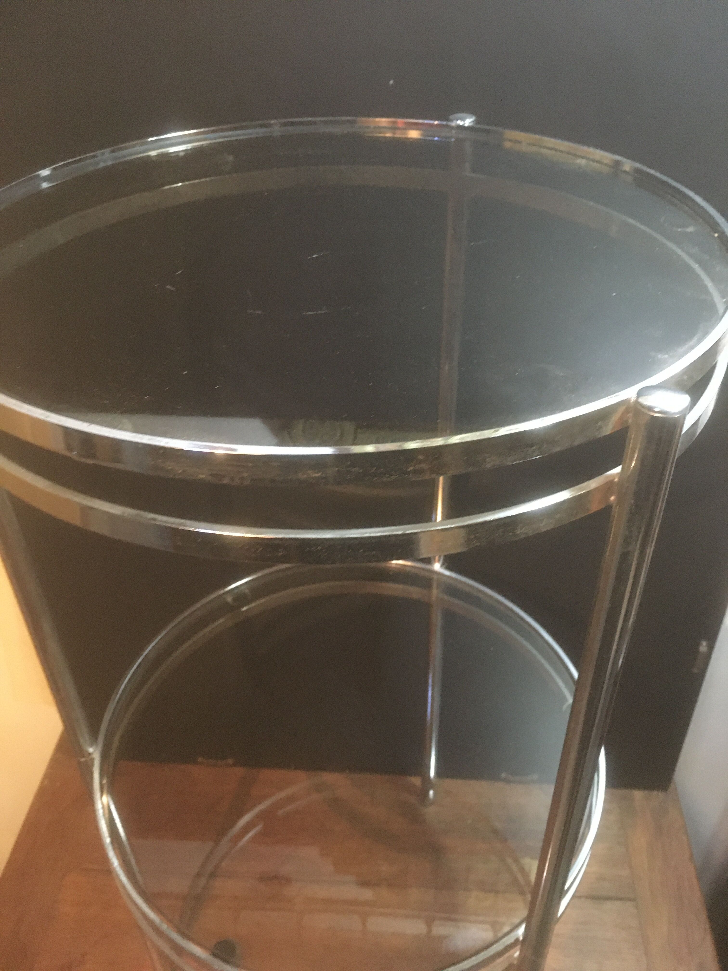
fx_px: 813
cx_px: 364
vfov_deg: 61.7
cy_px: 486
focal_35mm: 29
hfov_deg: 48.2
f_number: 2.2
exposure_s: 1/17
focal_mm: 4.15
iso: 500
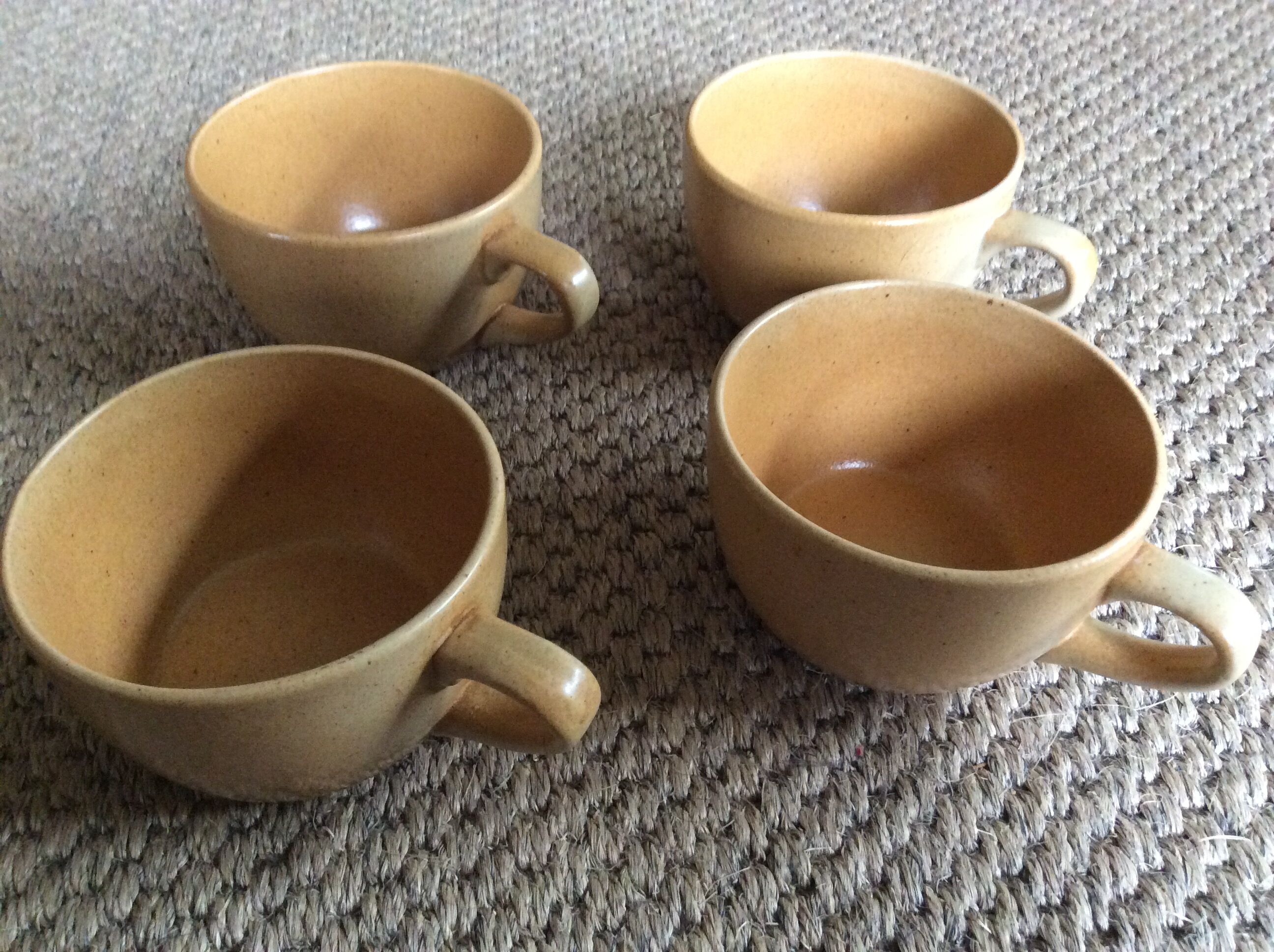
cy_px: 476
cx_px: 637
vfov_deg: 44.1
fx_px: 1176
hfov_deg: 56.9
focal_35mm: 32
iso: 250
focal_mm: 3.3
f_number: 2.4
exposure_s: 1/20
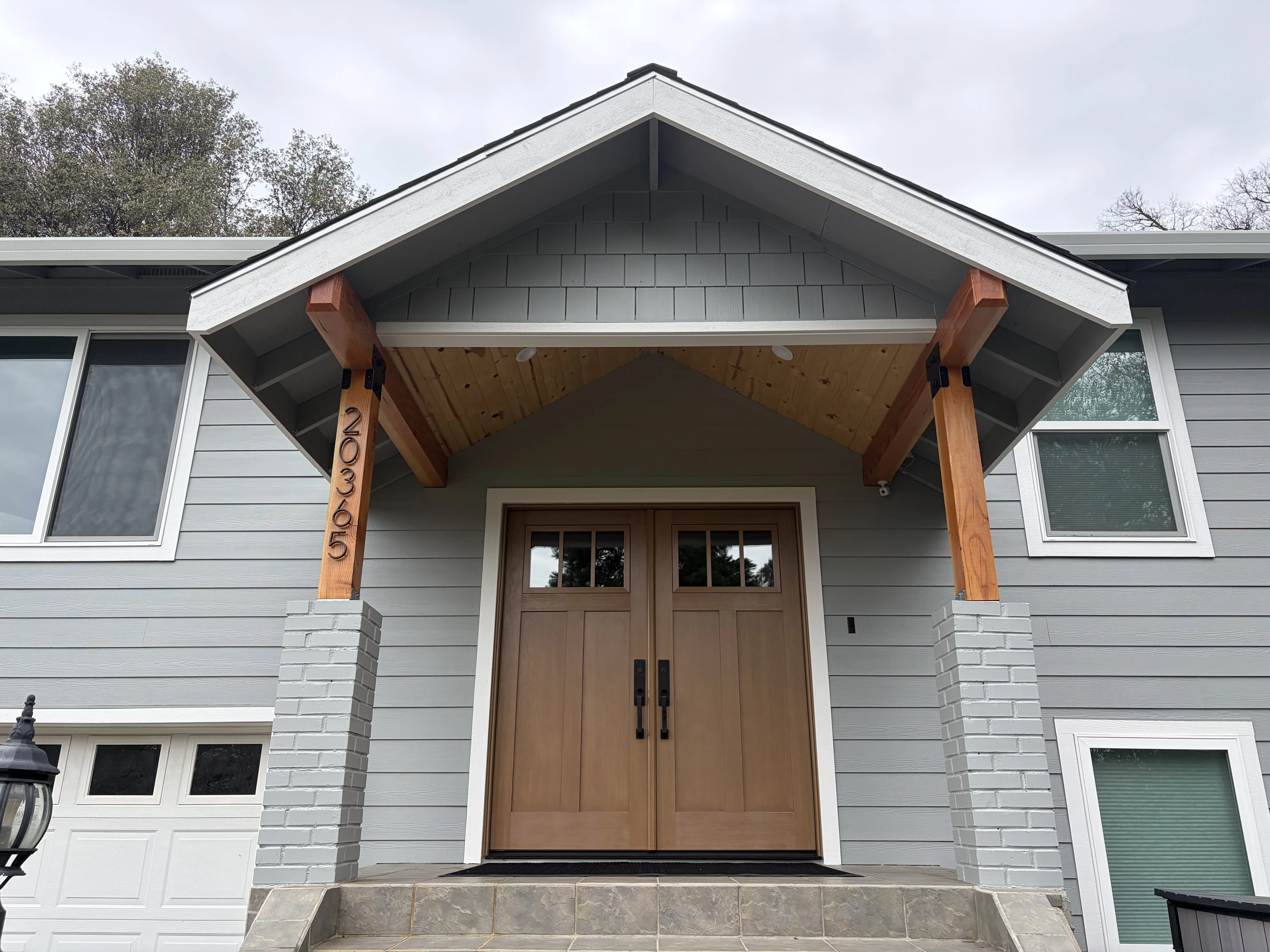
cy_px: 476
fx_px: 954
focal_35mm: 26
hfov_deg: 67.3
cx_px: 635
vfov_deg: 53.1
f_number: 1.6
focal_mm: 5.96
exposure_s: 1/1099
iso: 64
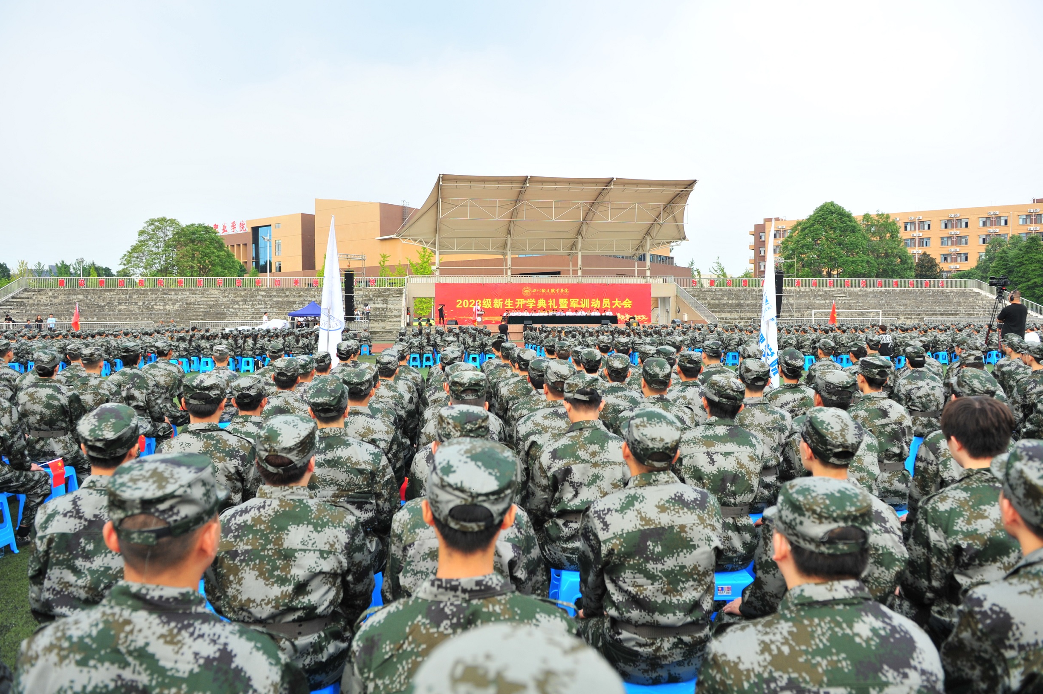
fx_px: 724
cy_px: 340
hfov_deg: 71.5
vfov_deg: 51.2
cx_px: 519
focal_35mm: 25
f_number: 4
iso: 400
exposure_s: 1/1000
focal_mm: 24
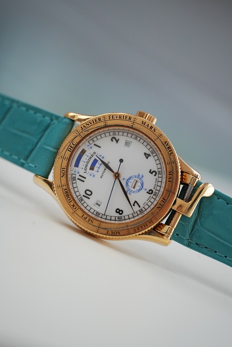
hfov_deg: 13.1
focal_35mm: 105
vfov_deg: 19.4
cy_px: 174
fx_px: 1014
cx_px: 116
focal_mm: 105
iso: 2000
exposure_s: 1/250
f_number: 2.8
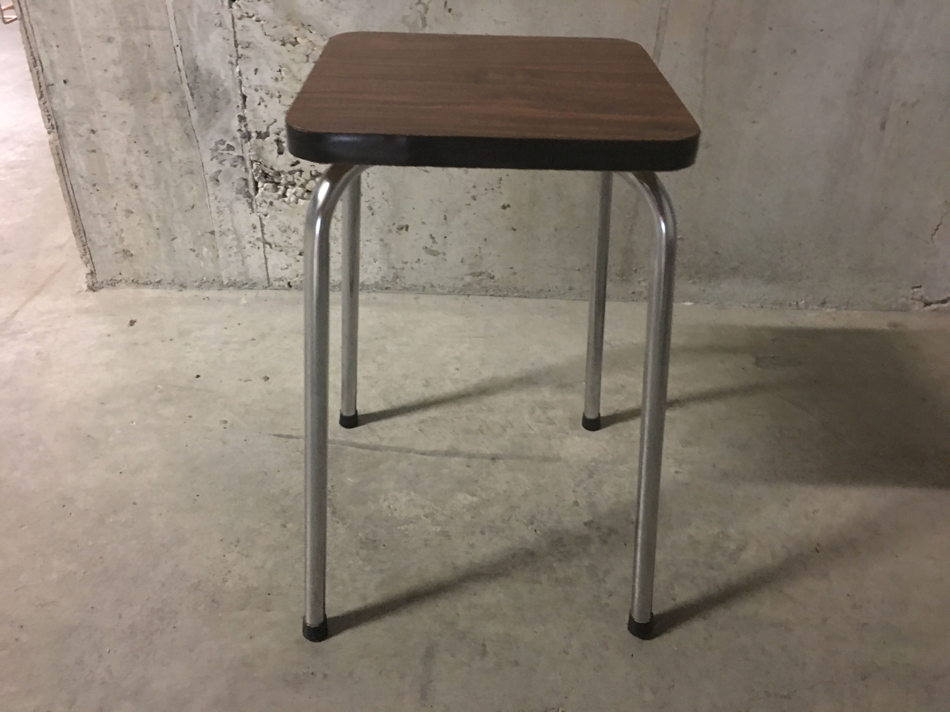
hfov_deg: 61.7
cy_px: 356
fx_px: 796
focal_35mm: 29
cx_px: 475
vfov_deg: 48.2
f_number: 2.2
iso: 125
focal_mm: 4.15
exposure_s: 1/4
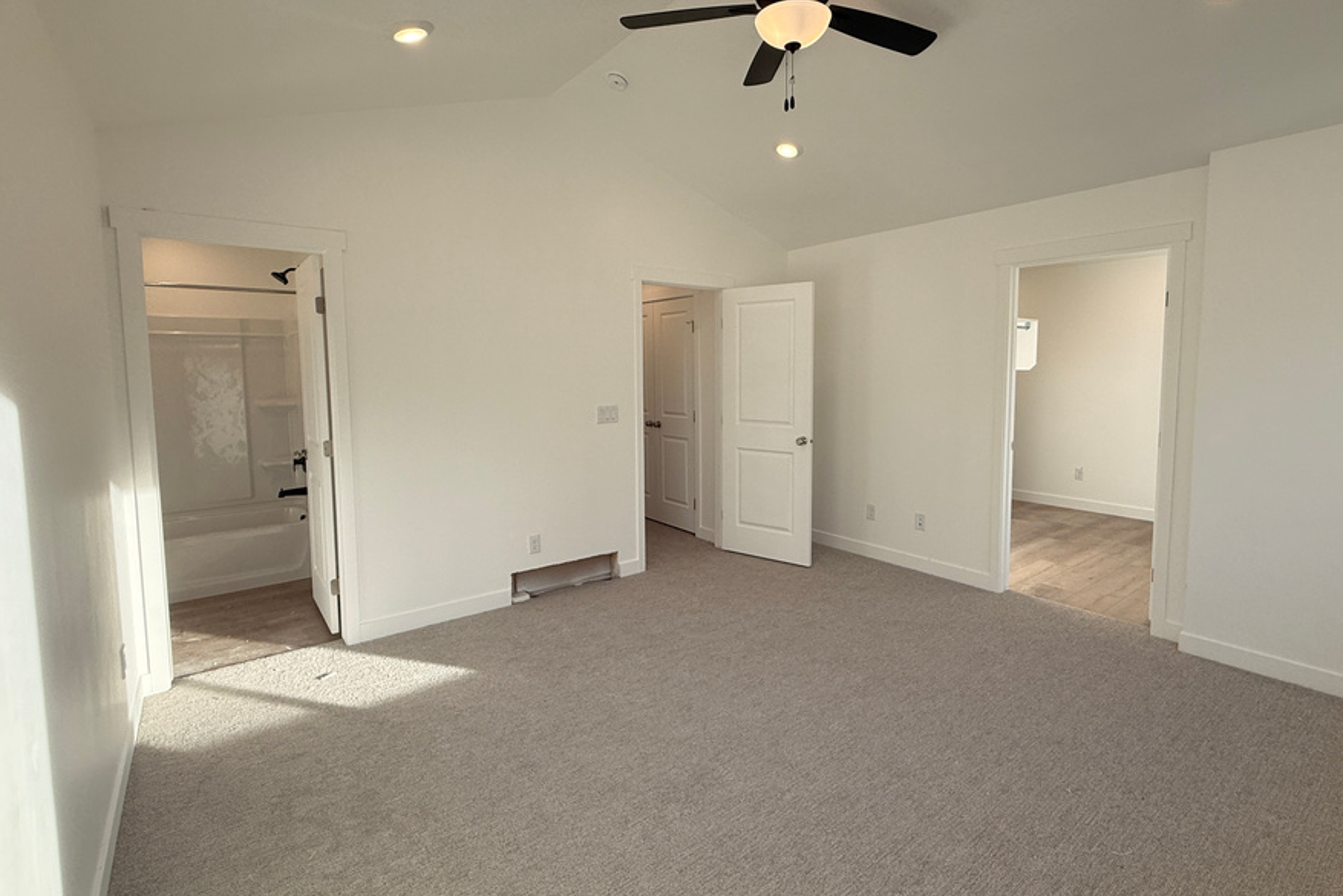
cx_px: 709
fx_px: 634
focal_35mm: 17
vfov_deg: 70.4
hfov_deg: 93.2
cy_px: 417
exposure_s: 1/351
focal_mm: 2.22
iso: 64
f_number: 2.2
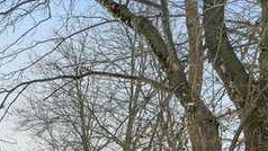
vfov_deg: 8.8
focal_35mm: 127
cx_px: -421
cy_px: 350
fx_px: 903
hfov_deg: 12.3
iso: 400
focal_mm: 16
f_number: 8
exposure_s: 1/2500
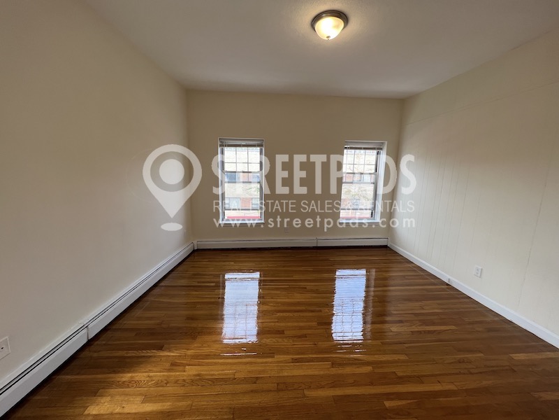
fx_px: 210
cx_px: 280
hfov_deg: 106.2
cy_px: 210
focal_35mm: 13
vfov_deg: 89.9
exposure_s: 1/120
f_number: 1.8
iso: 50
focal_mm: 1.57
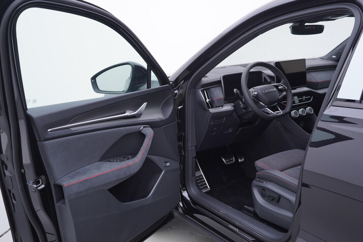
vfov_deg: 36.9
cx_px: 182
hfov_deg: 53.1
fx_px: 363
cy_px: 121
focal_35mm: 36
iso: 125
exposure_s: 1/50
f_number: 3.2
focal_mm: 24
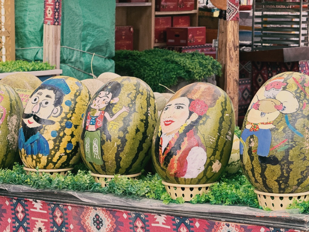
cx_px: 154
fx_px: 1071
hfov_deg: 16.4
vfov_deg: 12.3
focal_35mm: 120
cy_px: 116
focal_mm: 15.66
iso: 250
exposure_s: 1/121
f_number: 2.8
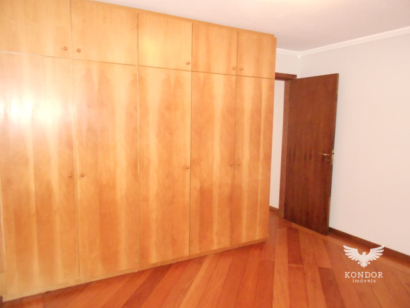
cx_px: 205
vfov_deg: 53.1
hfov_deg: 67.3
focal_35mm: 26
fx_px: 308
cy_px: 154
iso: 1250
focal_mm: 4.6
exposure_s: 1/25
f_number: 3.2
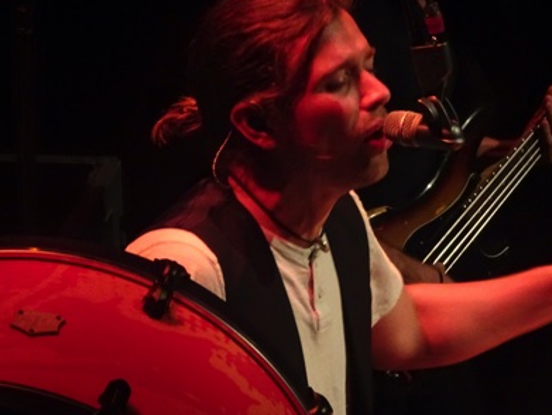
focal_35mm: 314
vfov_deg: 4.7
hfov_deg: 6.3
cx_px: 385
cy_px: 248
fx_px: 5012
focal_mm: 32.24
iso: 800
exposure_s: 1/40
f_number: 5.6
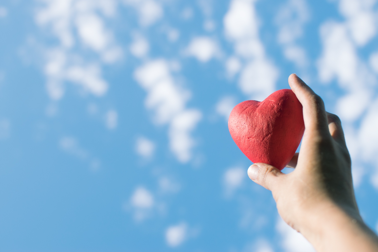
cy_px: 126
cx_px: 189
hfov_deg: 37.9
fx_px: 551
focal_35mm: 52
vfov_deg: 25.8
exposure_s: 1/1000
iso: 200
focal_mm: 35
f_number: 4.5
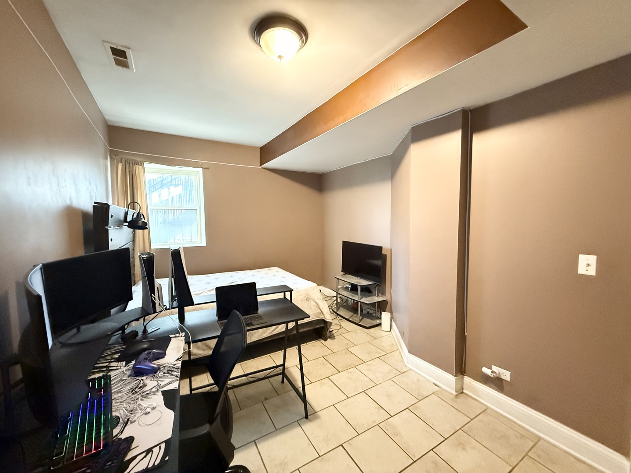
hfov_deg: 102.1
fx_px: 255
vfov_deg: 85.7
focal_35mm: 14
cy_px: 236
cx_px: 316
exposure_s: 1/60
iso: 1250
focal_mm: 2.22
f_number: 2.2
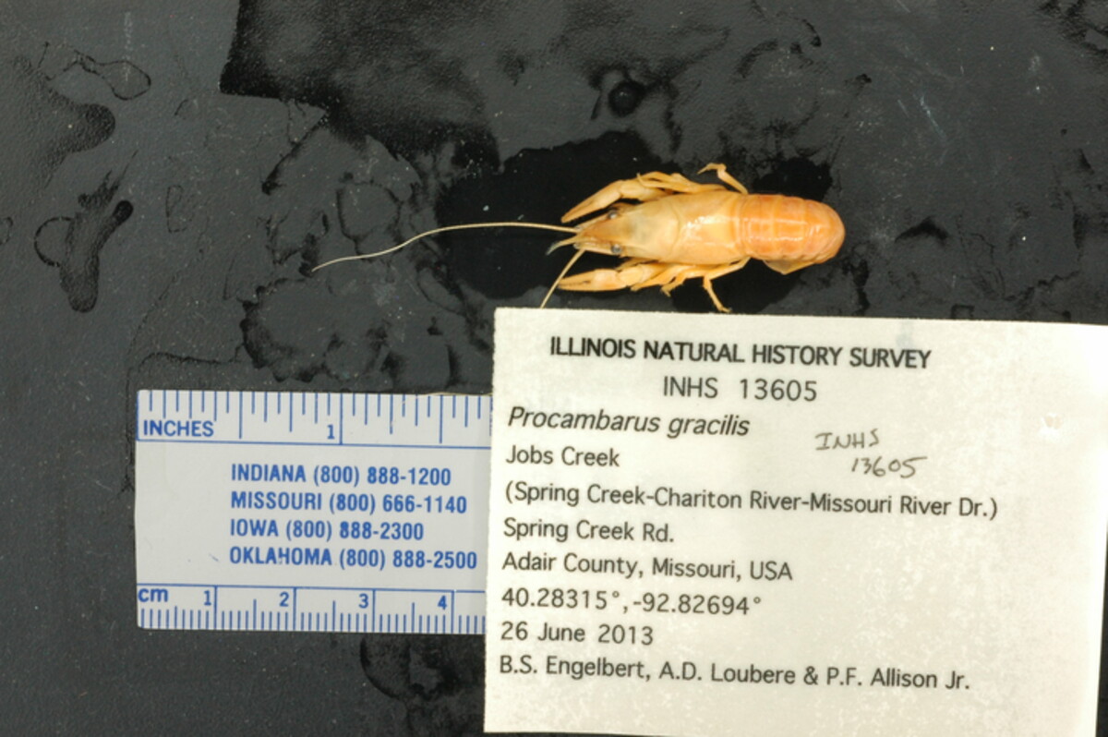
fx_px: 2768
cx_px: 554
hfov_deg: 22.6
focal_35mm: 90
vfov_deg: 15.2
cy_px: 368
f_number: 29
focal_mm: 60
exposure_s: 1/1.6
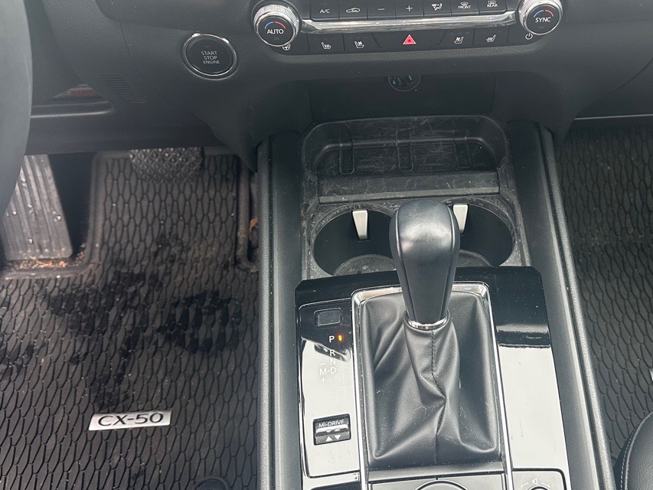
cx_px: 421
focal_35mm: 36
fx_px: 679
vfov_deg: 39.6
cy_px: 211
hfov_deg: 50.7
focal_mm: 6.86
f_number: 1.78
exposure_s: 1/71
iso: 250
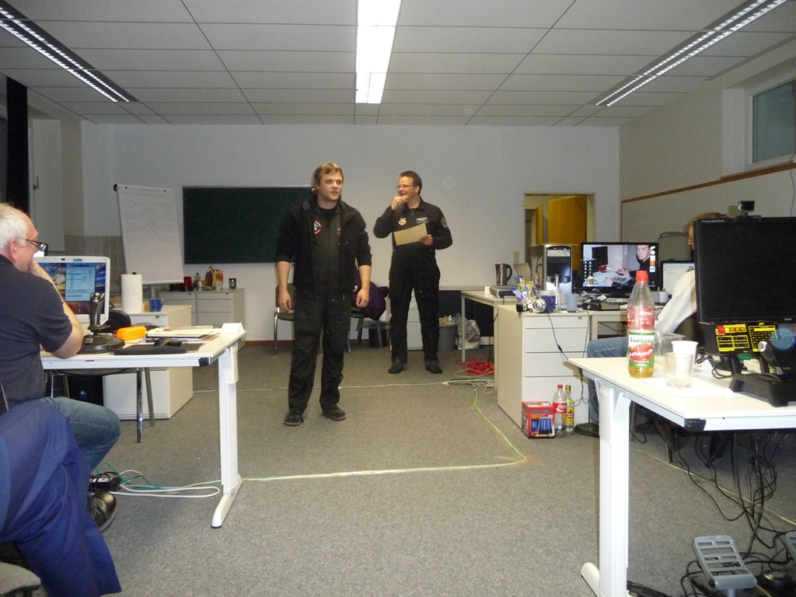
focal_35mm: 30
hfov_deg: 60.0
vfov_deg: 46.8
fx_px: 690
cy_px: 298
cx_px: 398
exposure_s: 1/30
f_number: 3.4
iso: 500
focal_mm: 5
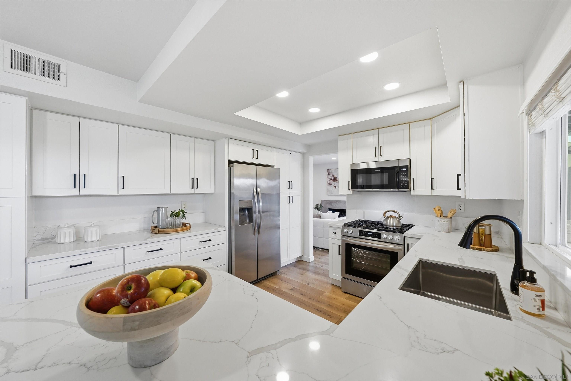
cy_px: 190
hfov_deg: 112.6
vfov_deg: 90.0
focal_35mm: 12
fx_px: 190
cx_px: 286
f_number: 7.1
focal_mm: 12
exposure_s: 1/80
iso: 100
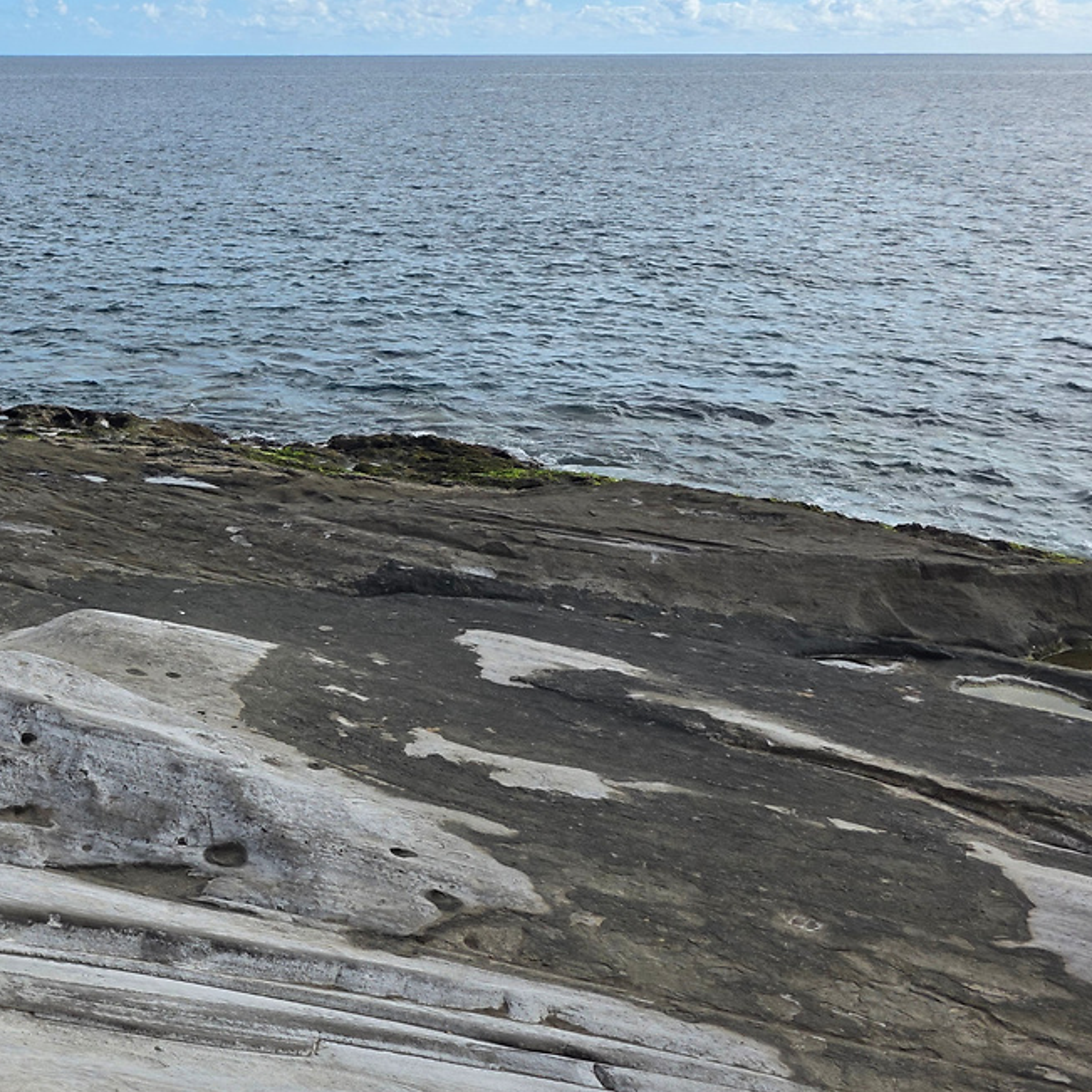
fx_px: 1606
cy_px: 543
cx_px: -82
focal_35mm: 45
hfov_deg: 33.2
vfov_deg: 37.6
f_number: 1.7
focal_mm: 6.3
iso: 80
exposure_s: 1/5958
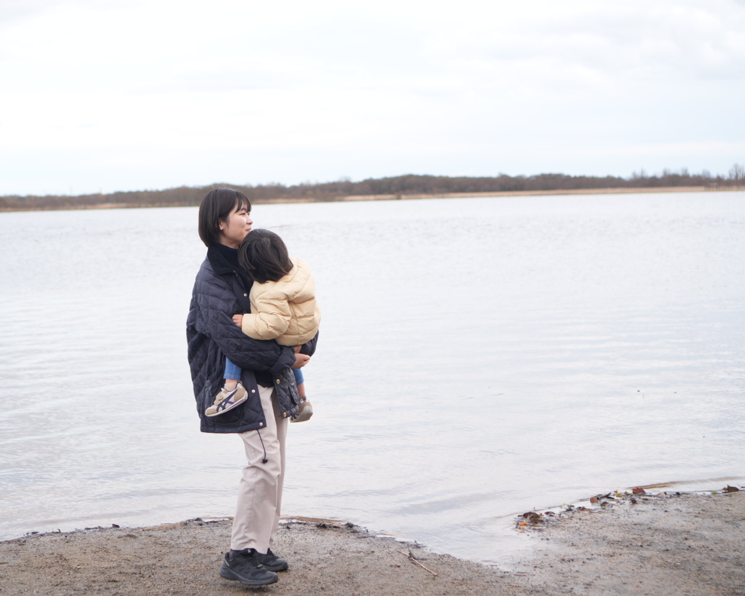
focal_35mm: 60
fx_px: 1313
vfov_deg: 25.6
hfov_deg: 31.6
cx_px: 300
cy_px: 299
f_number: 2.5
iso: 100
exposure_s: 1/200
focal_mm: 35
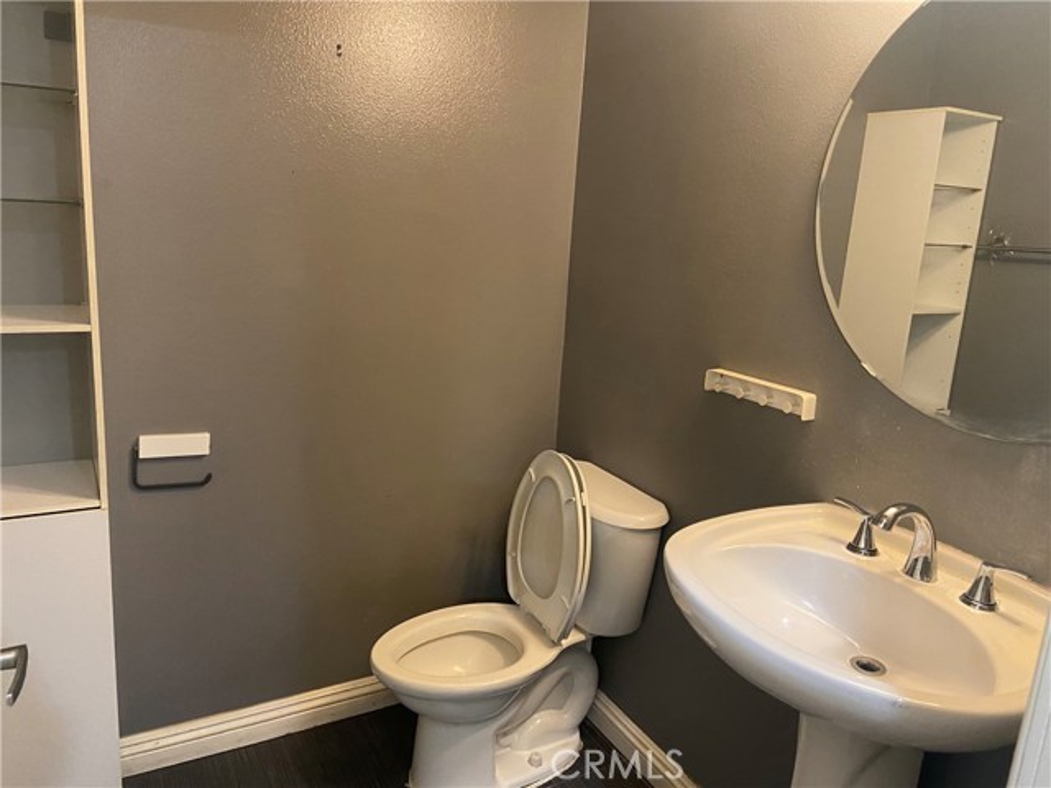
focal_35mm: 26
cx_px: 526
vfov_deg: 53.1
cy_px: 394
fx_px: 789
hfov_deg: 67.3
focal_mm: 4.25
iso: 400
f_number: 1.8
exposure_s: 1/40
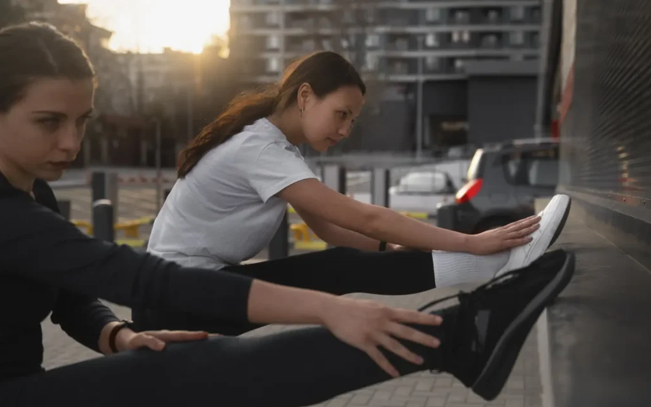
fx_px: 763
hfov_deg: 46.2
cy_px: 216
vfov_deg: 29.9
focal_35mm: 43
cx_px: 325
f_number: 2.8
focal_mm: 42
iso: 400
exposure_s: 1/4000
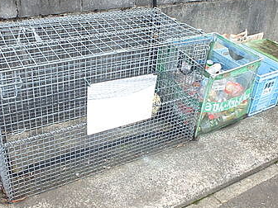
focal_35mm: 40
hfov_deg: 46.8
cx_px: 147
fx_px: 321
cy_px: 80
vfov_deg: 35.8
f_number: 3.5
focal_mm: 3.7
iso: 125
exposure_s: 1/80
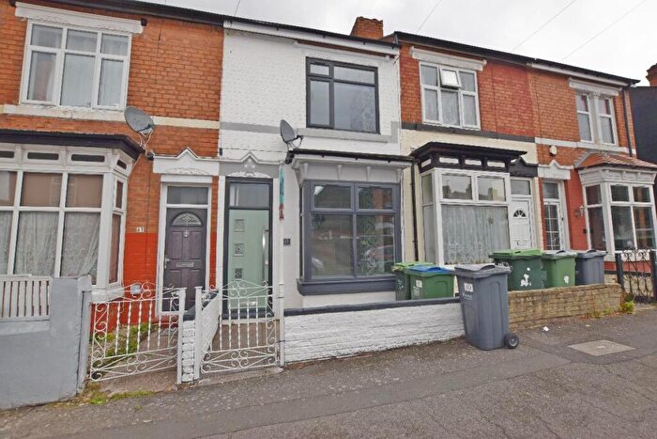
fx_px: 274
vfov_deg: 77.4
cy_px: 220
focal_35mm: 15
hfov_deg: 100.4
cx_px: 328
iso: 100
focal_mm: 10
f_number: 8
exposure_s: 1/200
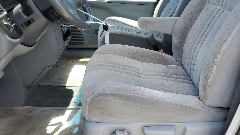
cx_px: 131
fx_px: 229
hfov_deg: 55.2
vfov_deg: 32.4
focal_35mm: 36
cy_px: 38
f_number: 1.5
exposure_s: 1/526
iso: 50
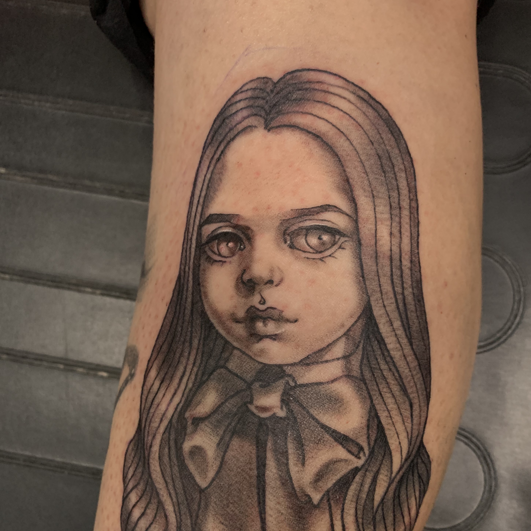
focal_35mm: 32
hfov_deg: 51.1
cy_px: 329
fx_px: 555
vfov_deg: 50.6
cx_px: 274
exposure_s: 1/57
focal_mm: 4.25
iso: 400
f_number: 1.8
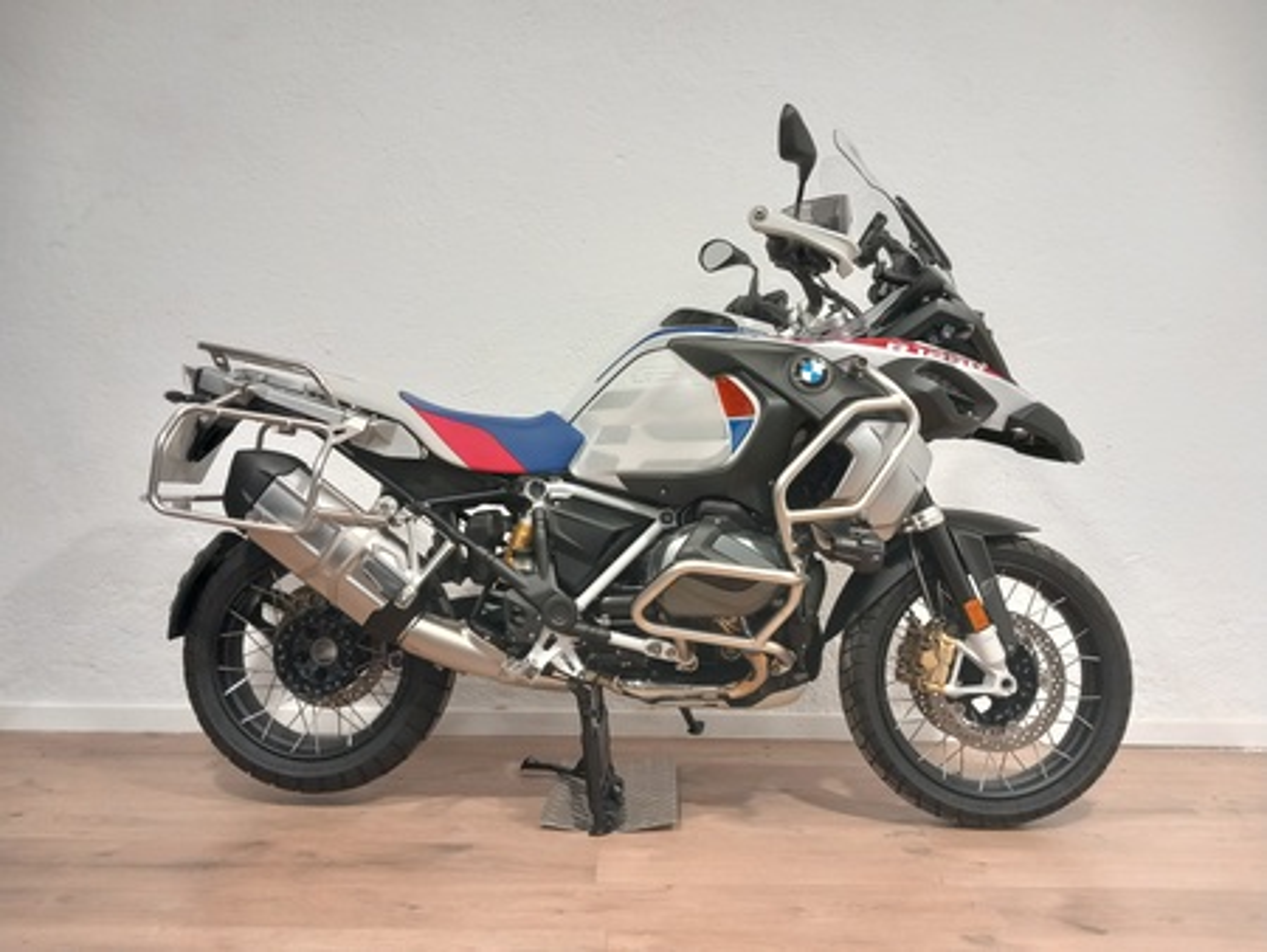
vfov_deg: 51.4
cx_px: 634
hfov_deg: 65.3
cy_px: 476
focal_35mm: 27
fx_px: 989
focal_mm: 4
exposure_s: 1/50
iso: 200
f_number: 1.8
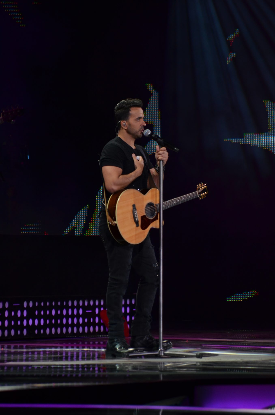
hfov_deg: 4.6
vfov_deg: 6.9
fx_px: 3454
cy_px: 208
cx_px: 138
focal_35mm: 300
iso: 800
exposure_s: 1/125
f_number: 5.6
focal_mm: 200
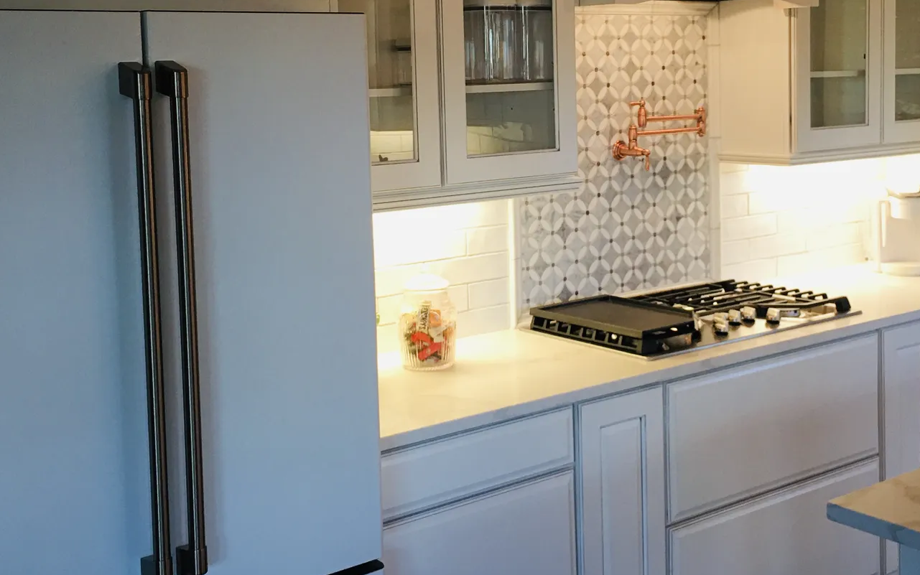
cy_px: 171
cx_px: 500
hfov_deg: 41.8
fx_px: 1204
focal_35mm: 48
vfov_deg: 26.7
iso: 32
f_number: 2.2
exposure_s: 1/30
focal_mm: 4.15
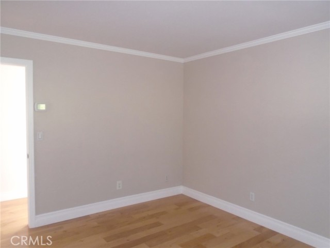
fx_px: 248
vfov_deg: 53.1
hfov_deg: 67.3
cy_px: 124
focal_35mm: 26
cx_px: 165
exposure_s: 1/30
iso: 400
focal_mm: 4.6
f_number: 3.2
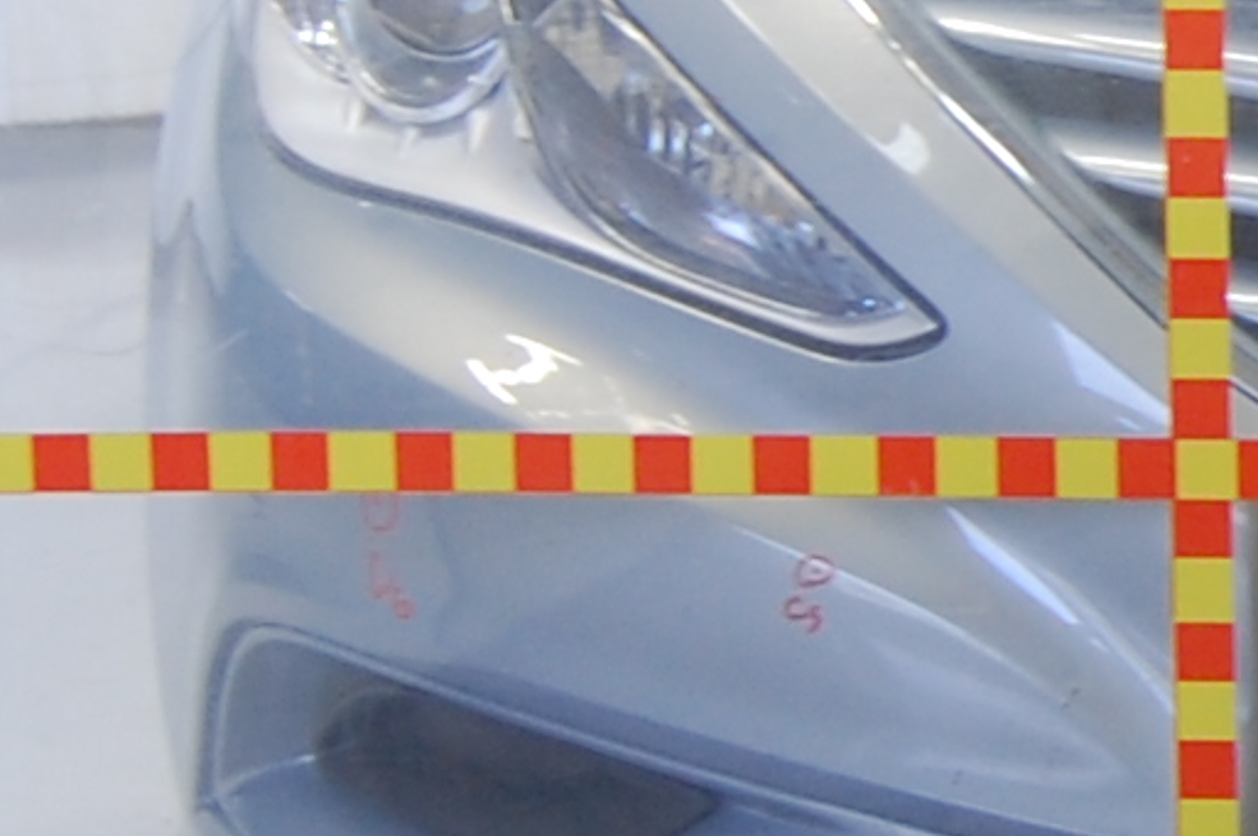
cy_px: 245
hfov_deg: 11.2
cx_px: 1881
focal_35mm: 176
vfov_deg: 7.8
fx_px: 6144
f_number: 4
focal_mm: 20
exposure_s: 1/60
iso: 400
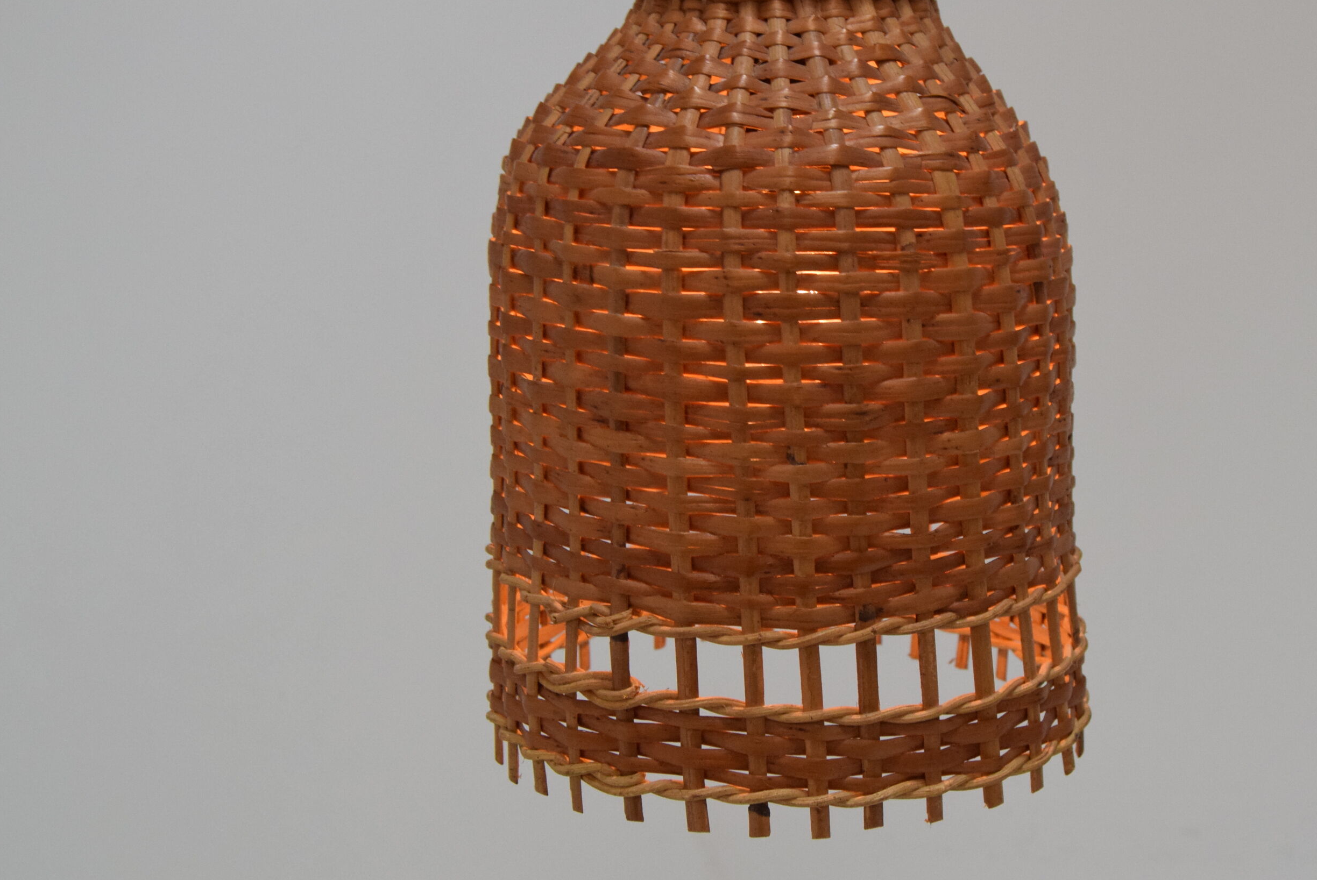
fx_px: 2013
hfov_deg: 36.1
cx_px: 791
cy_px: 423
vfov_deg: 24.7
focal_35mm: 55
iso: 1600
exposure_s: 1/200
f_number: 7.1
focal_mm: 30
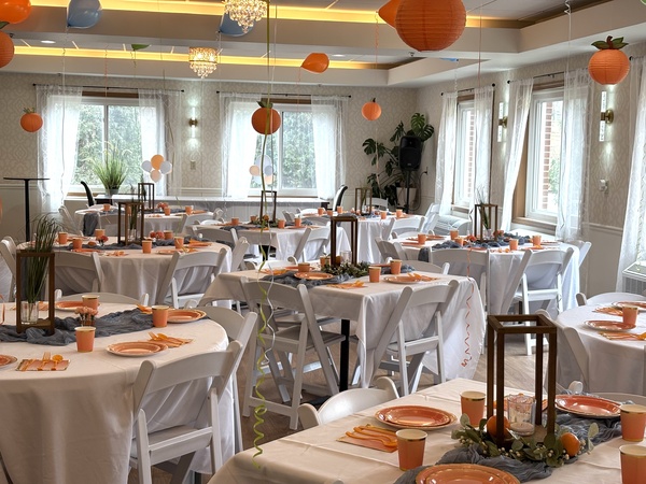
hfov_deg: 36.8
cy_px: 242
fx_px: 970
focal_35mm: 52
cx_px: 323
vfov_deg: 28.0
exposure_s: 1/120
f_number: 1.6
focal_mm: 5.96
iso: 50
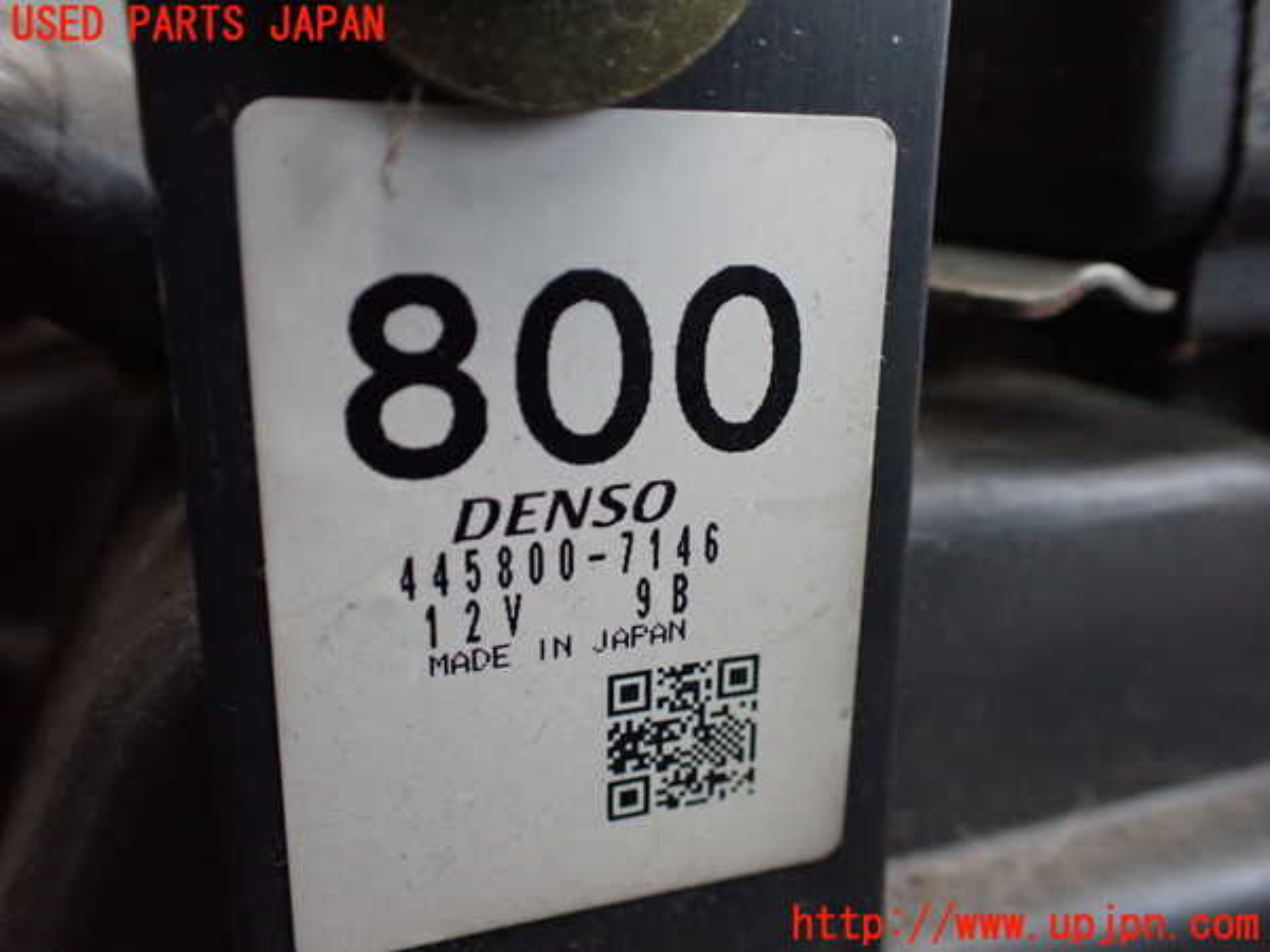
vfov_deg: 46.8
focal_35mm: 30
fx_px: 1101
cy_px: 476
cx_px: 635
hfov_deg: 60.0
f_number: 2.3
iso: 800
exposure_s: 1/40
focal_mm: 5.4
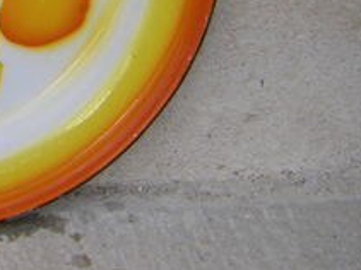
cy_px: -36
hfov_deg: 17.4
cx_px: -72
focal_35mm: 108
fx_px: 1126
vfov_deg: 13.4
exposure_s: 1/160
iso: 64
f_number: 3.5
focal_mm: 6.3
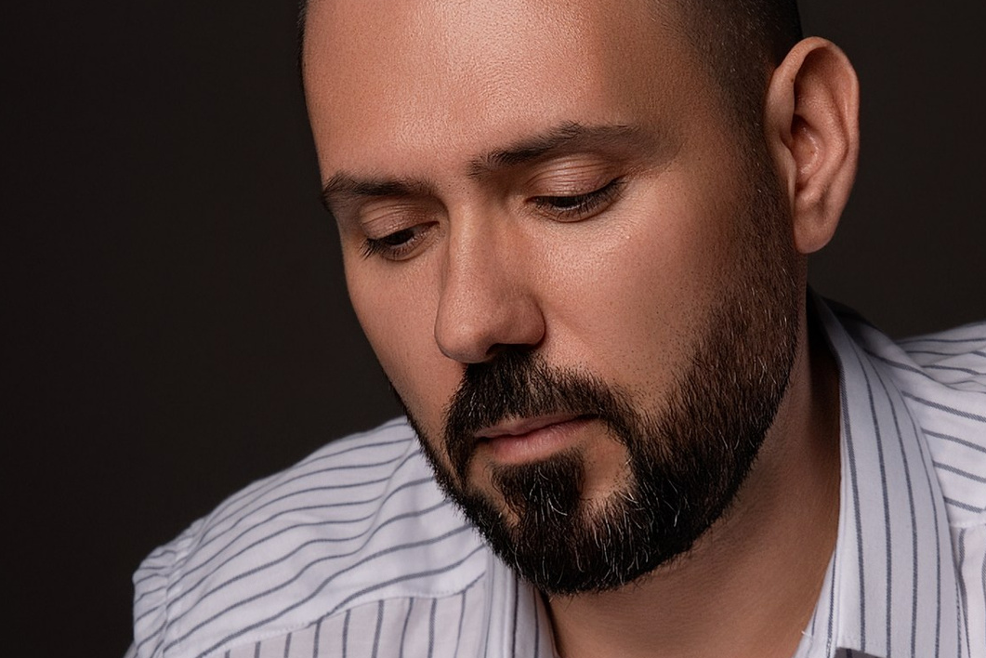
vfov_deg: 6.7
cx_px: 693
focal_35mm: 202
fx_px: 5541
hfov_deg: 10.2
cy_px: 872
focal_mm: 55.9
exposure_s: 1/160
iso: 160
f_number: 7.1
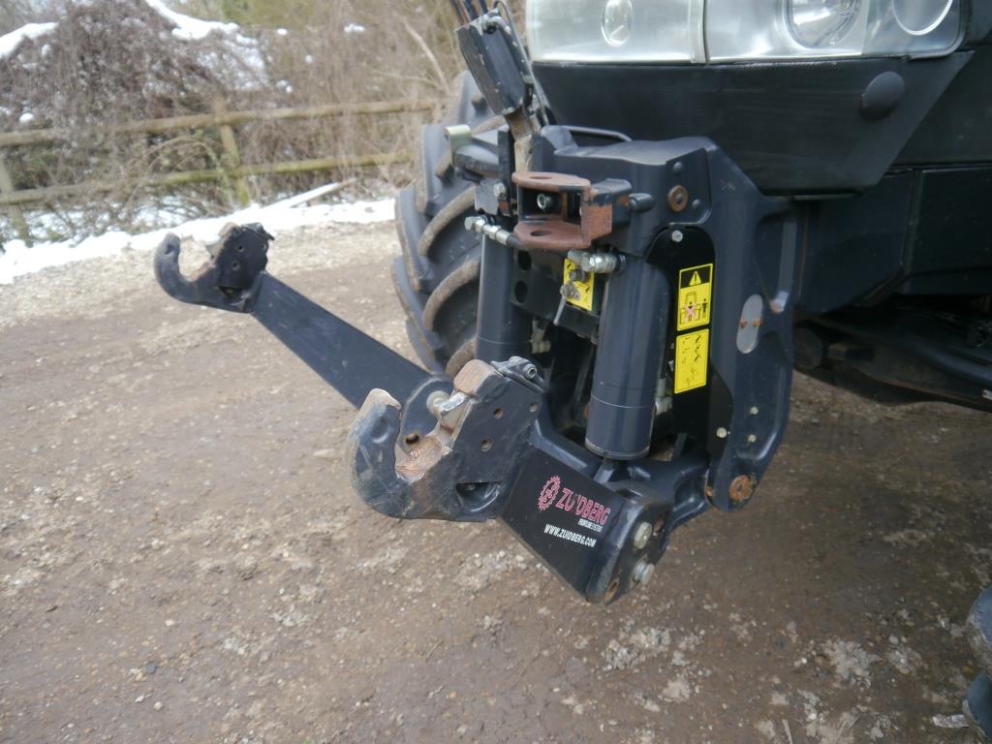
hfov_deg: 63.4
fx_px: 802
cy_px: 372
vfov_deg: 49.7
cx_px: 496
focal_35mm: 28
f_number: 3.5
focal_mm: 14
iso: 250
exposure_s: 1/60
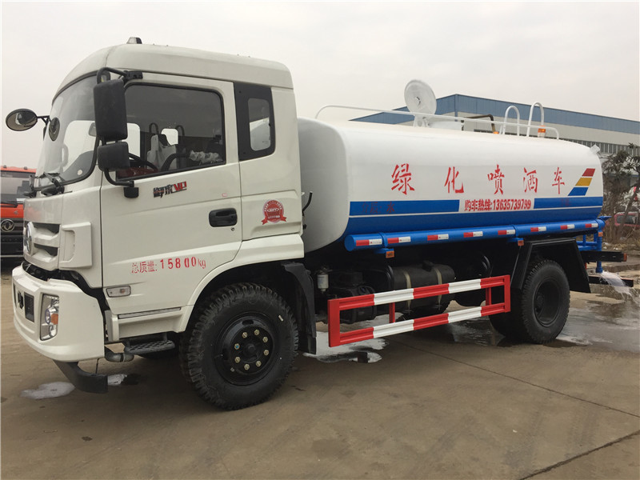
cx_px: 320
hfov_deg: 61.7
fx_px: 536
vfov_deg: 48.2
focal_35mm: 29
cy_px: 240
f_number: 2.2
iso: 50
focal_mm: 4.15
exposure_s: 1/100
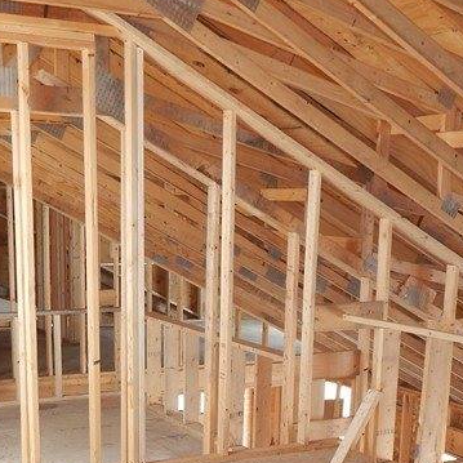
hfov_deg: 29.5
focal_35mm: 58
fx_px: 878
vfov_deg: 28.6
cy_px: 397
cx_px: 210
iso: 125
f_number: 3
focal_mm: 4
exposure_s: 1/40
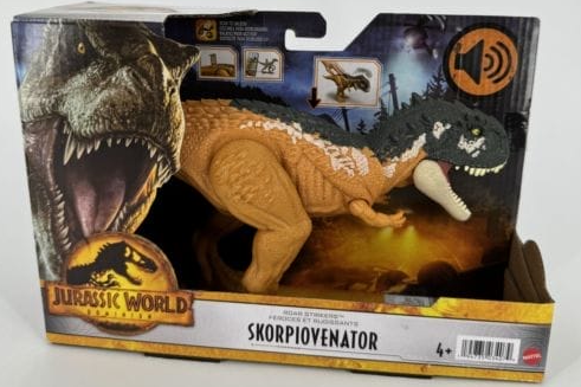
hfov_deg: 55.8
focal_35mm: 34
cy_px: 127
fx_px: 549
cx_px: 289
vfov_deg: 38.4
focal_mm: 6.76
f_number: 1.78
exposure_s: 1/1112
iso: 80
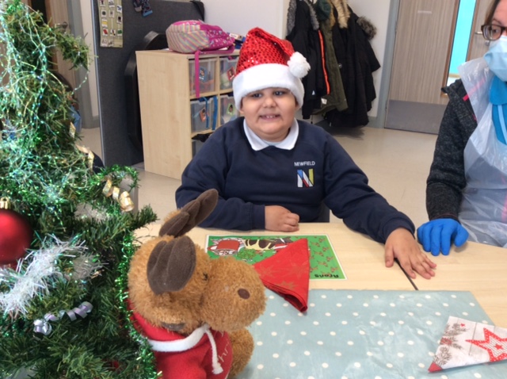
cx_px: 254
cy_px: 190
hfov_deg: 56.9
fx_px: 468
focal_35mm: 32
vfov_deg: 44.1
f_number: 2.4
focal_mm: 3.3
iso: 40
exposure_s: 1/25
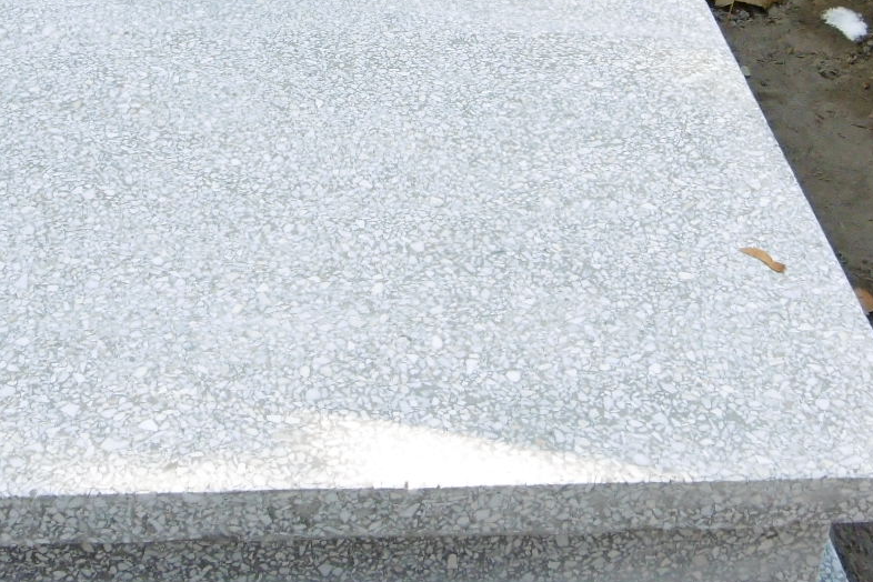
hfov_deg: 30.9
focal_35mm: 65
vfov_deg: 20.5
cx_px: 389
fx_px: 1576
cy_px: 64
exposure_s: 1/250
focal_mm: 4.3
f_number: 3.1
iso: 100
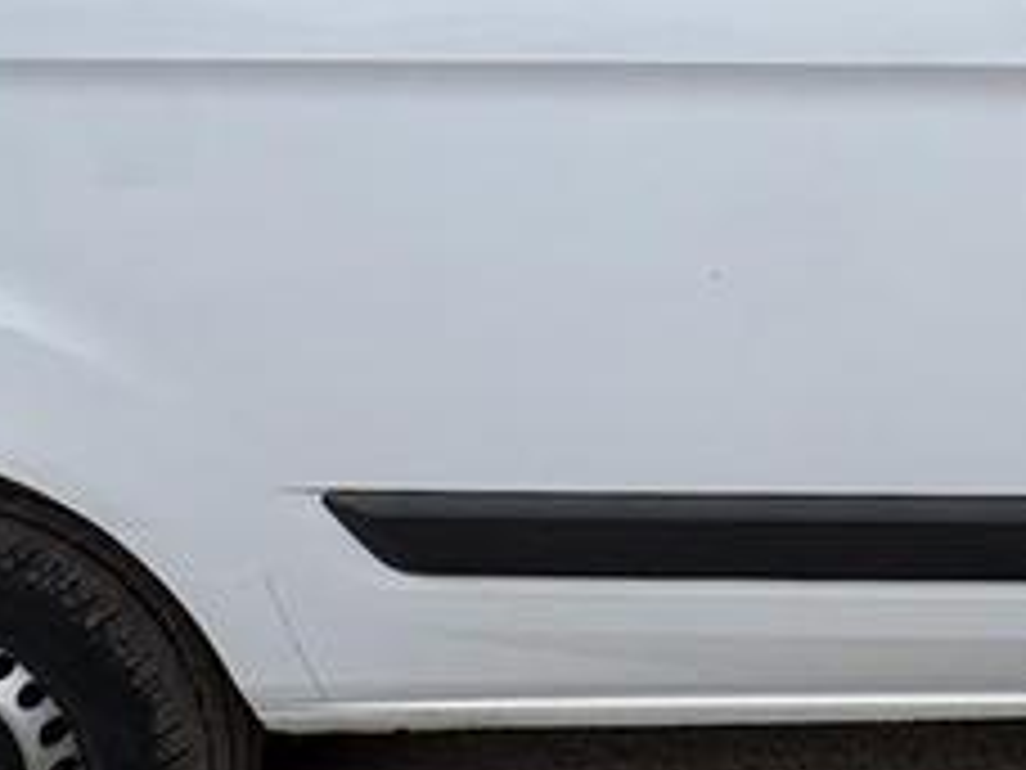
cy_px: -239
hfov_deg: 29.4
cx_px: 1274
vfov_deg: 23.4
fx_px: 1630
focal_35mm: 55
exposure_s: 1/879
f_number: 2.2
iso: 40
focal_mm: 2.22
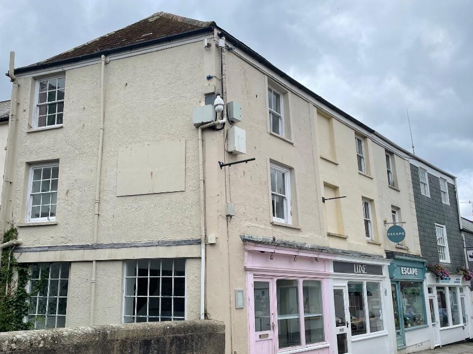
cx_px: 197
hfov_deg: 58.0
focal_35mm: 31
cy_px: 198
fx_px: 424
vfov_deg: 45.3
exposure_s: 1/2882
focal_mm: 4.2
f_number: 1.6
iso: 32
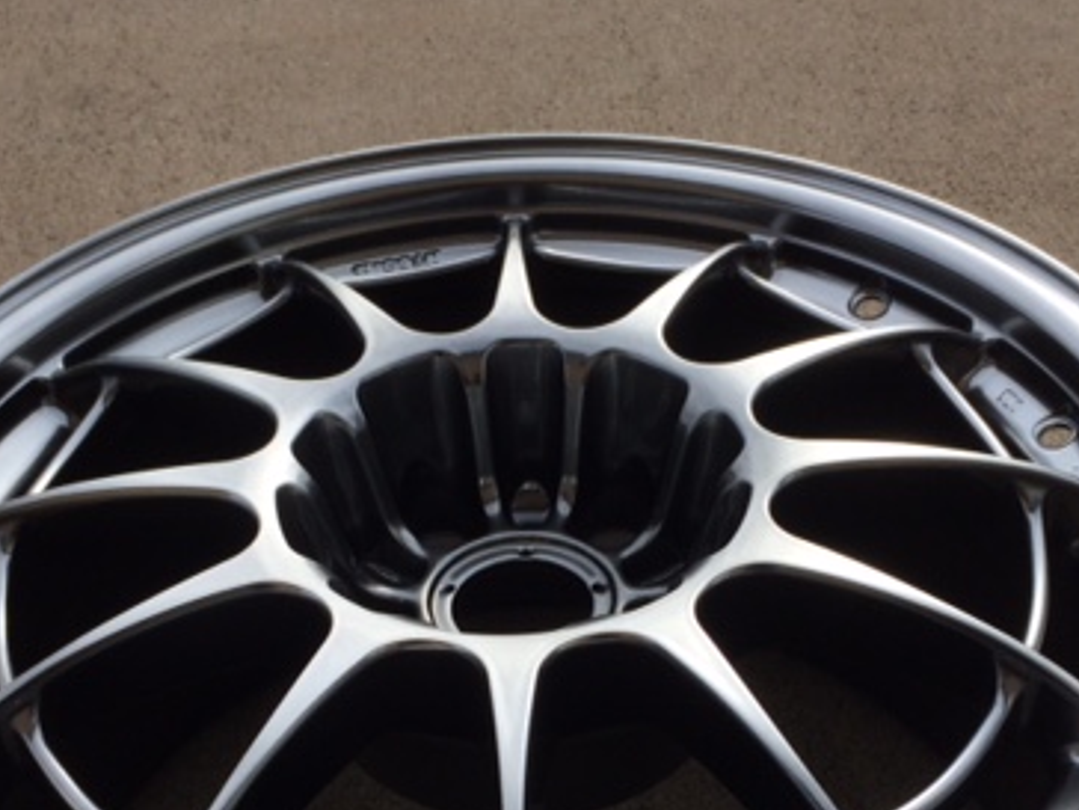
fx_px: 1590
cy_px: 638
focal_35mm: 51
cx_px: 542
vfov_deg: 28.0
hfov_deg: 37.5
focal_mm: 4.15
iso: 32
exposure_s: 1/2053
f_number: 2.2
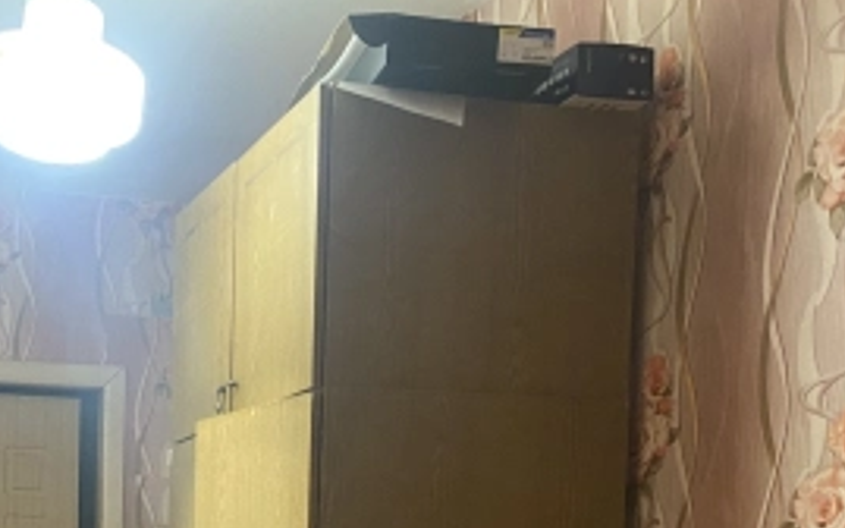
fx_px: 1474
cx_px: 116
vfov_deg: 18.6
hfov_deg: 30.8
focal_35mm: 64
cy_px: 726
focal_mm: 4.25
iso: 500
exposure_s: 1/25
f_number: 1.8
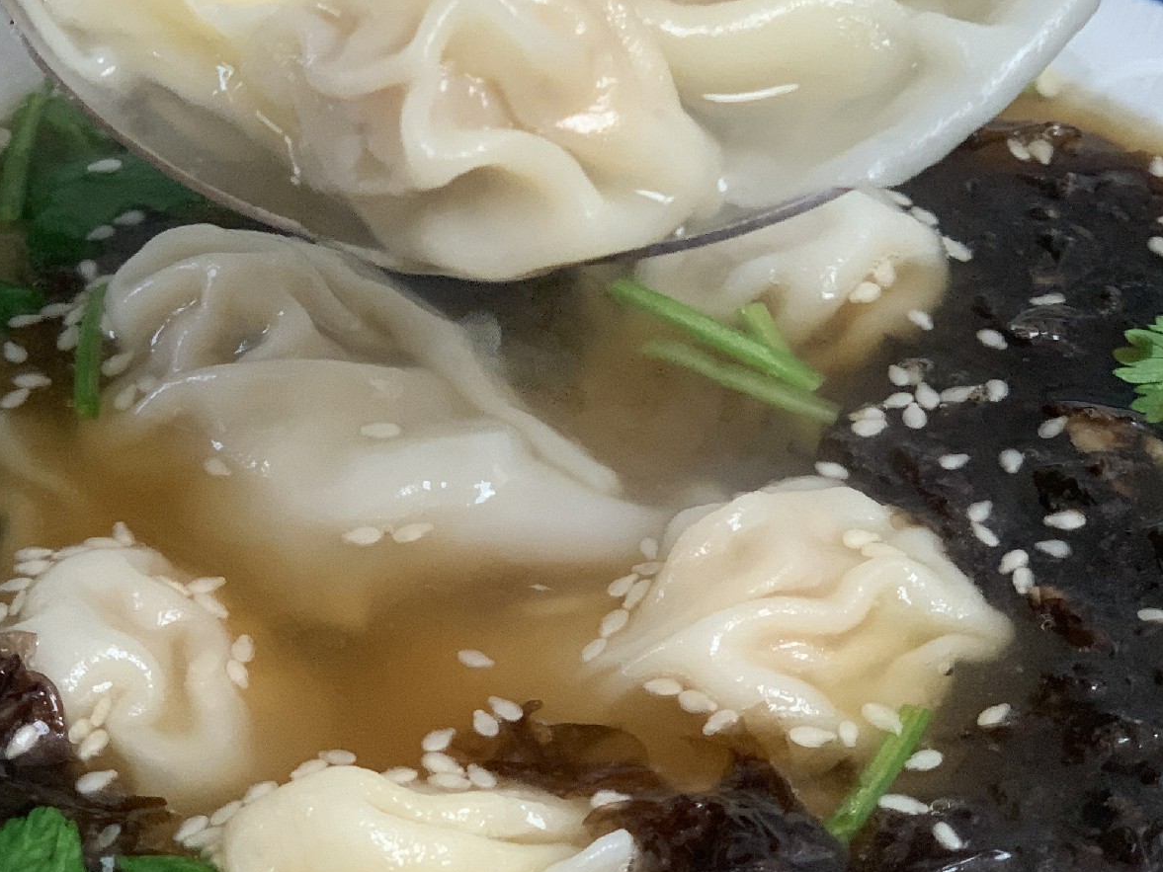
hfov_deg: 18.5
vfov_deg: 13.9
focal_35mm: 106
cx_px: 484
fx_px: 3562
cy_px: 255
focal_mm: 6
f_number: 2.4
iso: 125
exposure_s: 1/110
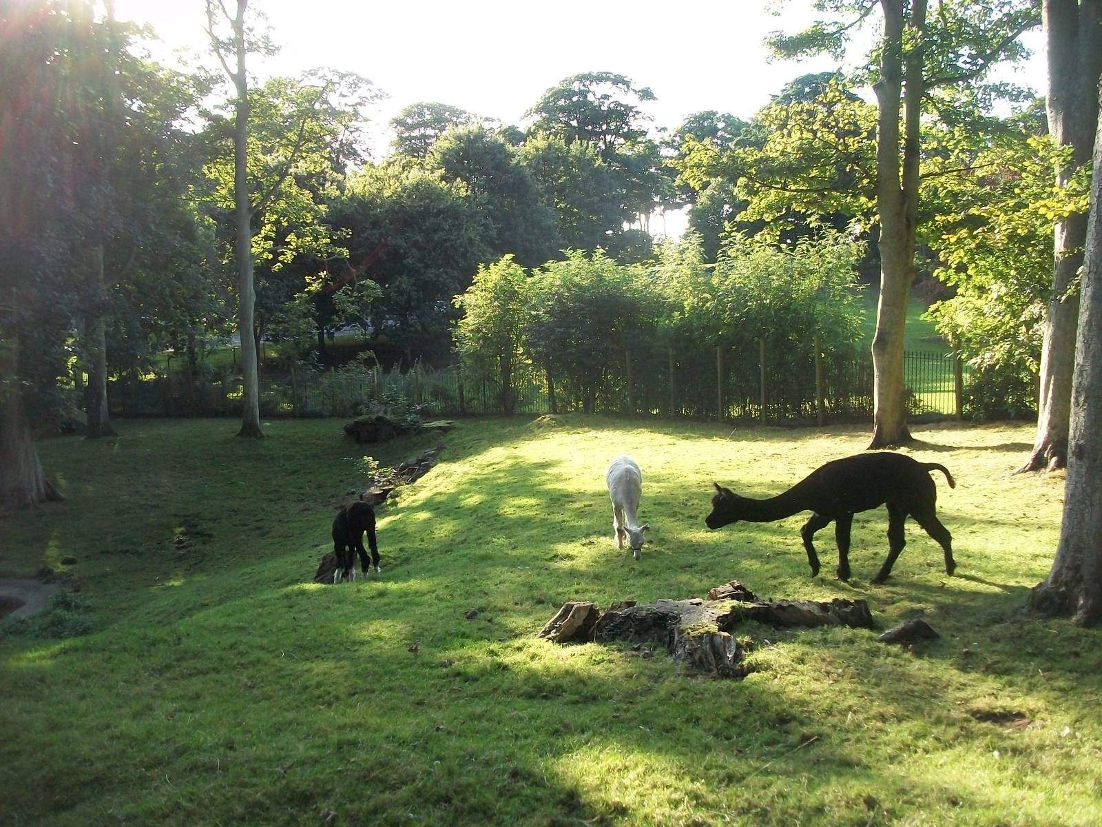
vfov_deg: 44.2
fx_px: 1019
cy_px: 414
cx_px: 551
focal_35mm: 32
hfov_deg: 56.8
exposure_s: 1/500
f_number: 2.9
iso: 255
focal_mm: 5.7
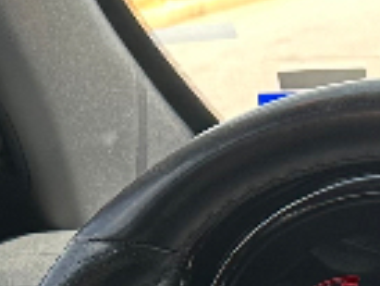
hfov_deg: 10.9
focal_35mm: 179
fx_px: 1967
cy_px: 855
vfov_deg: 7.4
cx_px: -14
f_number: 1.78
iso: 80
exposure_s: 1/306
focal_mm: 6.86
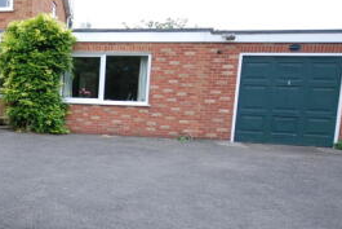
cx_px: 23
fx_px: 352
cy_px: 139
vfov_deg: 35.8
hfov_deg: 45.9
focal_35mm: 37
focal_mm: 10
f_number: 4.5
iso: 100
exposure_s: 1/50
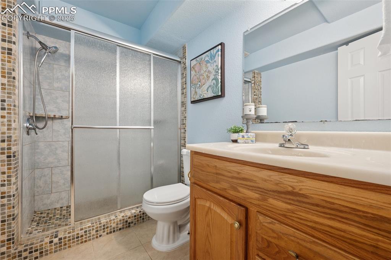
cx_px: 196
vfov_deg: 77.3
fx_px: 163
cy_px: 130
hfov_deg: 100.4
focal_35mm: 15
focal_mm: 15
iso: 800
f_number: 11
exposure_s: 1/4
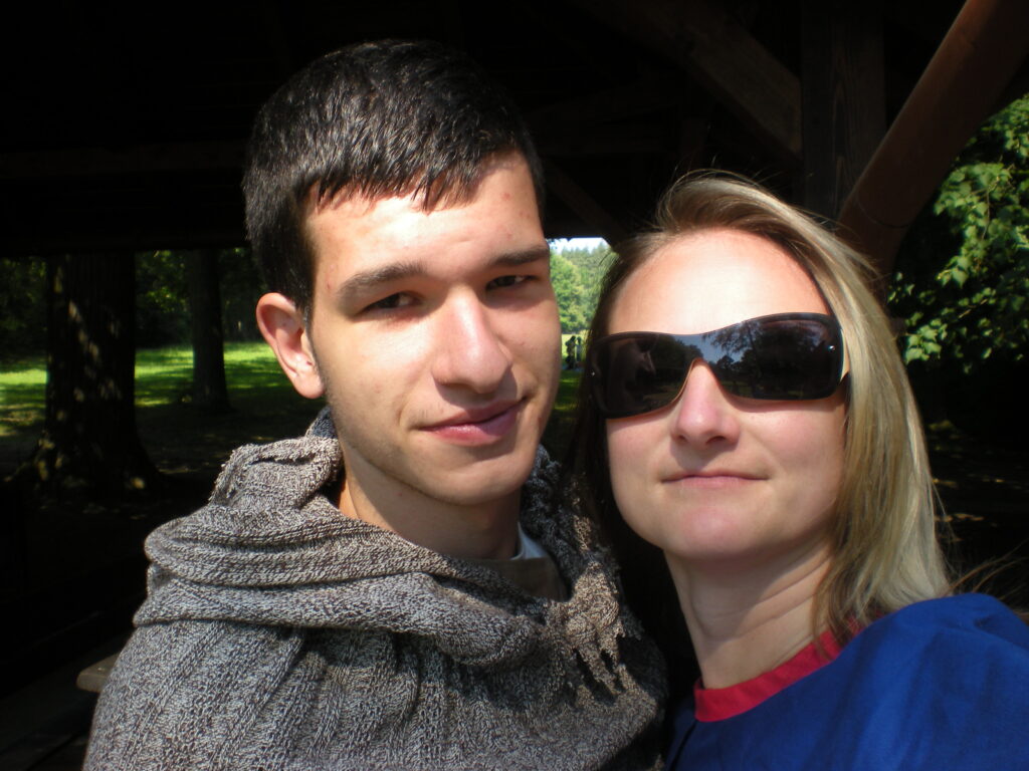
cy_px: 386
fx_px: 1130
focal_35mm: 38
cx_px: 514
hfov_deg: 49.0
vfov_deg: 37.7
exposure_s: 1/134
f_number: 4.6
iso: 64
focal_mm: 6.3
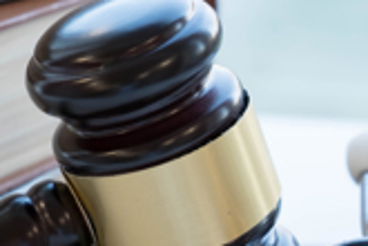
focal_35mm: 229
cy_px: 281
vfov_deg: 6.0
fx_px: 2341
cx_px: 444
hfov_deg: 8.9
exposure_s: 1/60
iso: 640
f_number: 4
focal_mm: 55
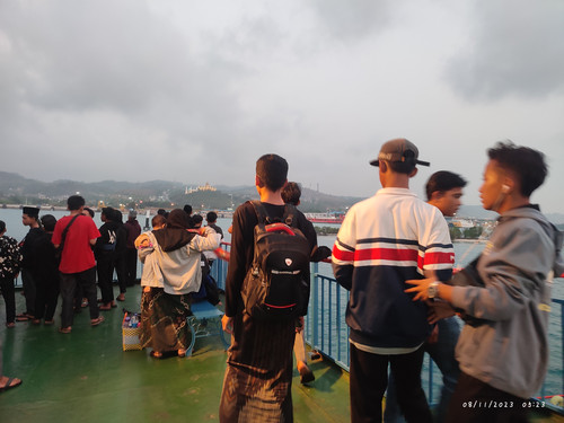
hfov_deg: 69.4
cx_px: 282
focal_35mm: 25
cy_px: 212
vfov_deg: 54.9
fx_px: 407
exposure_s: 1/30
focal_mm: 6.04
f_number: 1.9
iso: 589
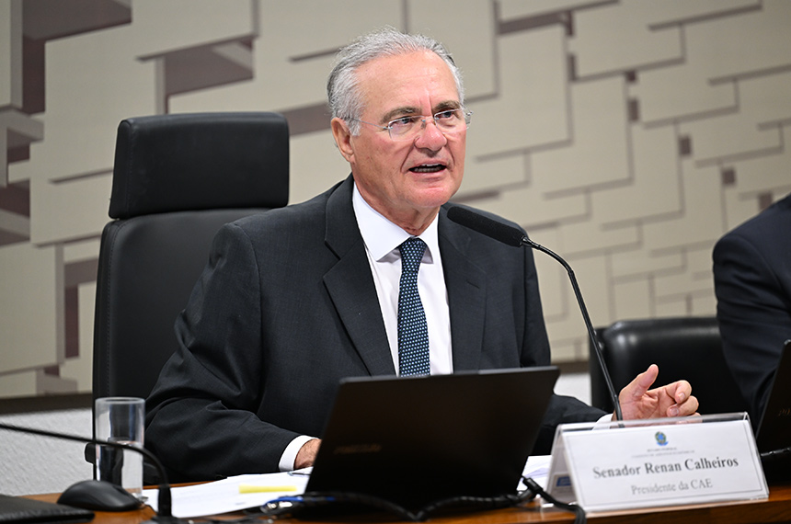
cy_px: 262
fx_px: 3838
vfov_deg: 7.8
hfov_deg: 11.8
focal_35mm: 175
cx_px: 396
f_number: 2.8
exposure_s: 1/125
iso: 1000
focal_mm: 175
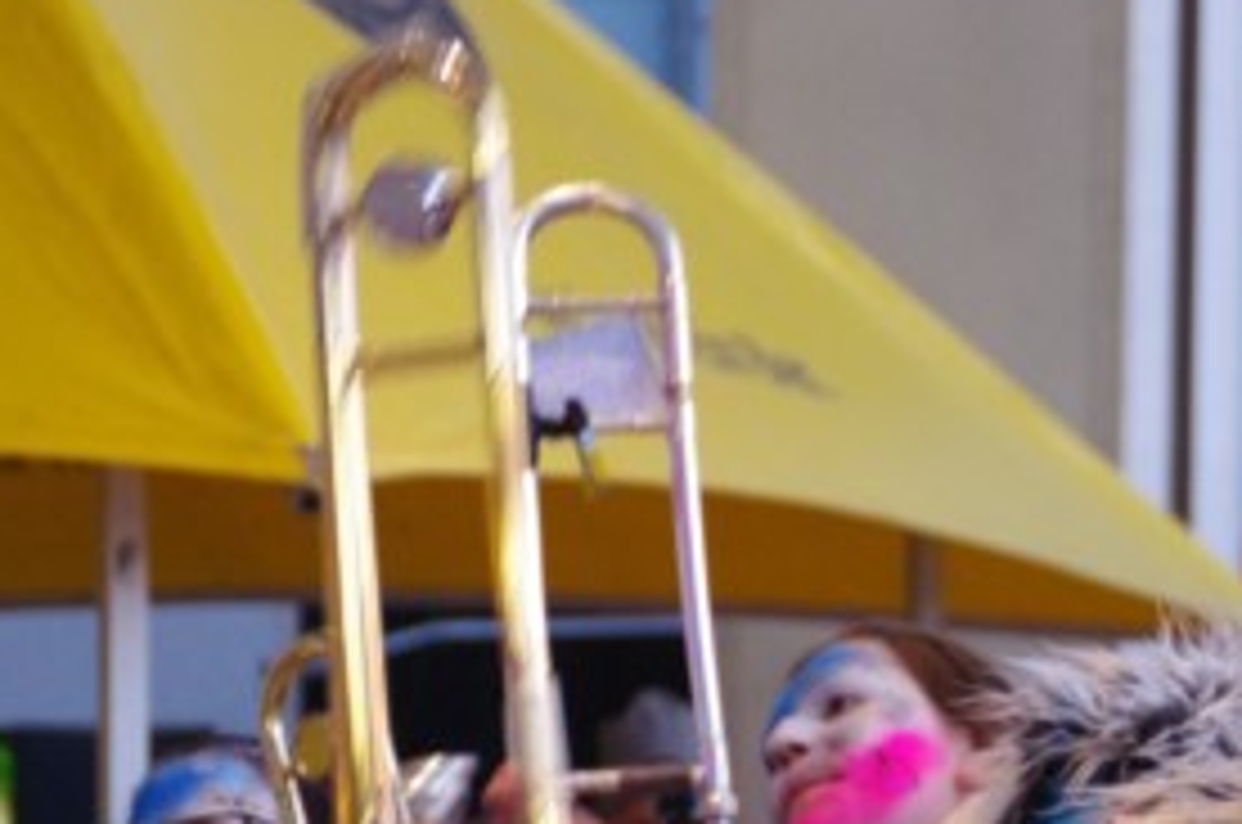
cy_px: 610
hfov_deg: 9.7
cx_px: 927
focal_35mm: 212
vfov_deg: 6.5
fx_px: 7301
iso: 3200
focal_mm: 78
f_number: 5.6
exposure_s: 1/50
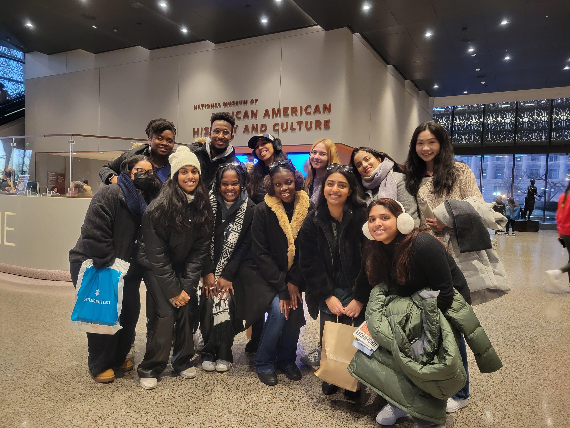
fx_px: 428
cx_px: 285
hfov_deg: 67.3
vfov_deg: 53.1
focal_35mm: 26
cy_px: 214
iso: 640
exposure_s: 1/40
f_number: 1.8
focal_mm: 5.4
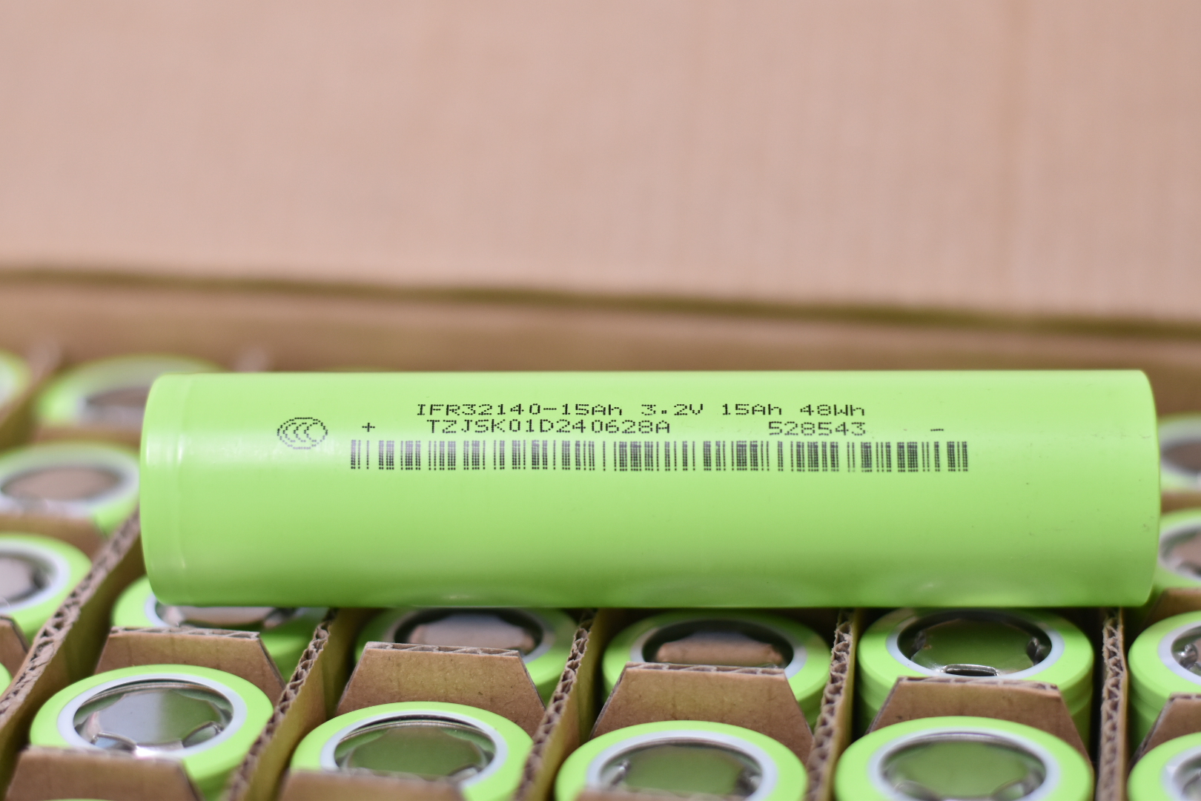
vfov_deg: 18.2
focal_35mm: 75
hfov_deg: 27.0
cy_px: 400
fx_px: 2502
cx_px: 600
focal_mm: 50
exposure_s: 1/500
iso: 640
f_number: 2
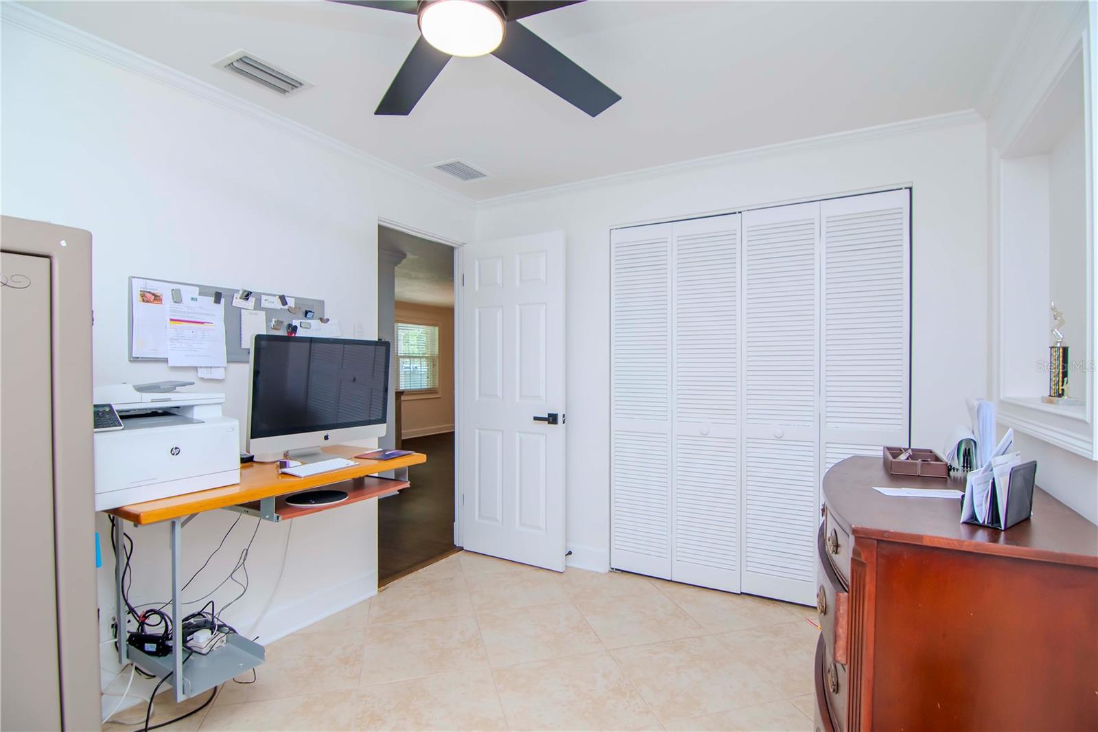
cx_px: 549
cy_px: 366
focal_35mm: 16
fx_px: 503
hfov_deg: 95.0
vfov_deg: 72.0
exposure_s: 1/160
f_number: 4
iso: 400
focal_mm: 11
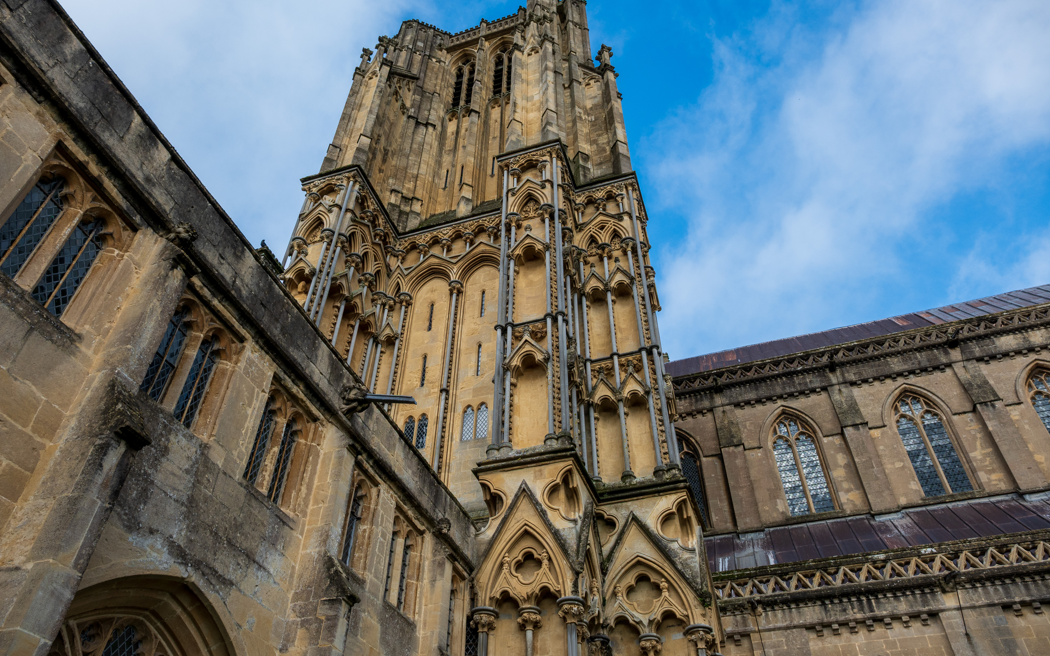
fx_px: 715
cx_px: 515
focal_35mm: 25
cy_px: 318
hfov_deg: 72.5
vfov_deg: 49.3
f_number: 5.6
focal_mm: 16
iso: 200
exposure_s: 1/400
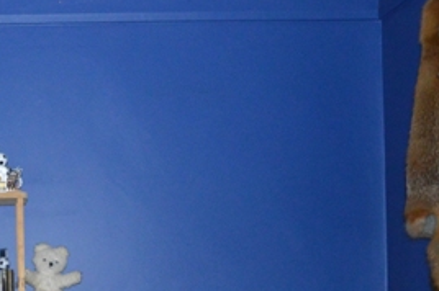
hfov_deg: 25.4
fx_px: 916
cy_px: 286
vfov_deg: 17.7
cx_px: -21
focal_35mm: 75
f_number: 3.8
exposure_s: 1/60
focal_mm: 21
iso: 3200
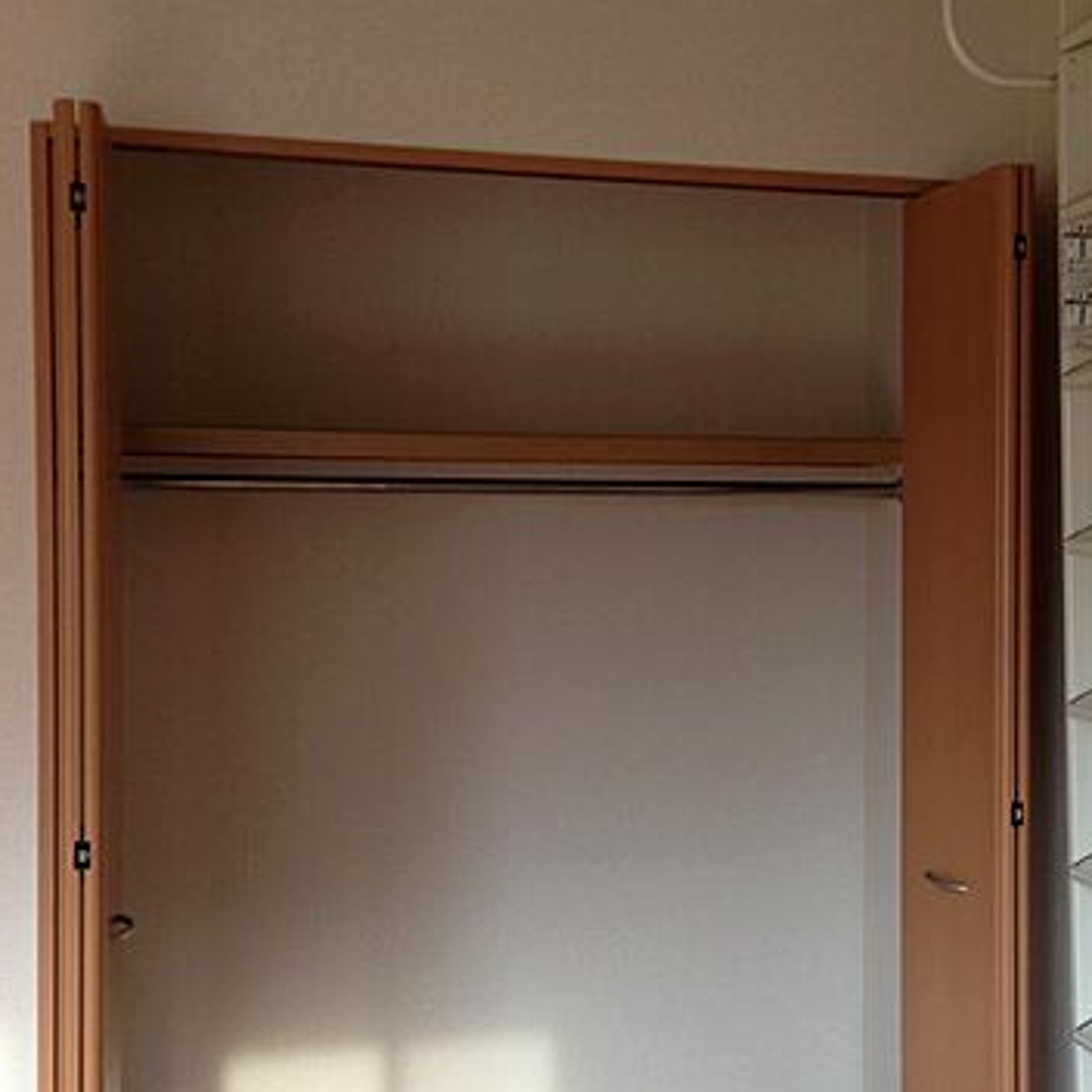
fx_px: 1892
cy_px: 580
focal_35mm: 53
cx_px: 757
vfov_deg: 32.2
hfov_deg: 31.9
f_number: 2.4
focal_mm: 4.13
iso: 64
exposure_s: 1/20
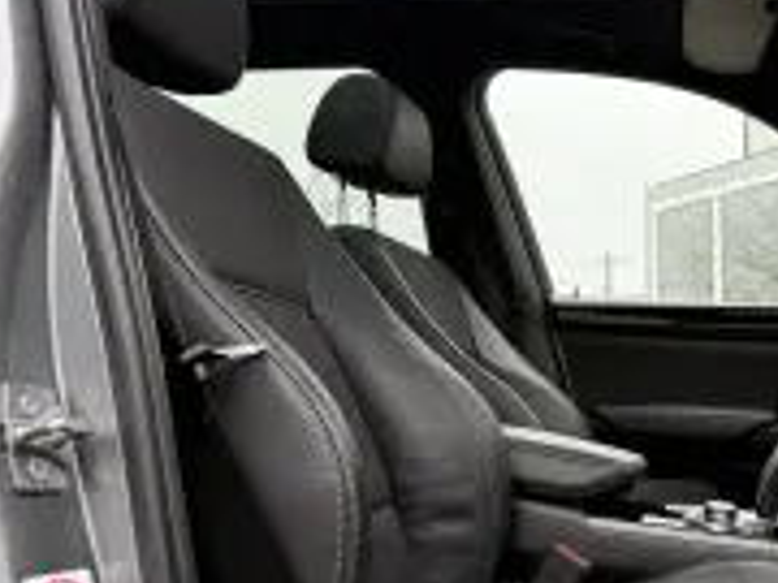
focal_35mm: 48
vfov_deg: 30.3
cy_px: 315
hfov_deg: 37.6
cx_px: 666
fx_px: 1079
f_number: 1.78
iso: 100
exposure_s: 1/532
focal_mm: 6.76
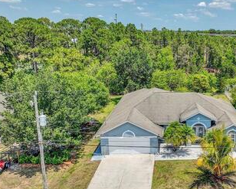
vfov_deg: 39.1
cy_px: 111
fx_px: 266
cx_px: 181
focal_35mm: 38
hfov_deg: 46.0
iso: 110
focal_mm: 12.3
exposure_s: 1/2500
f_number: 2.8
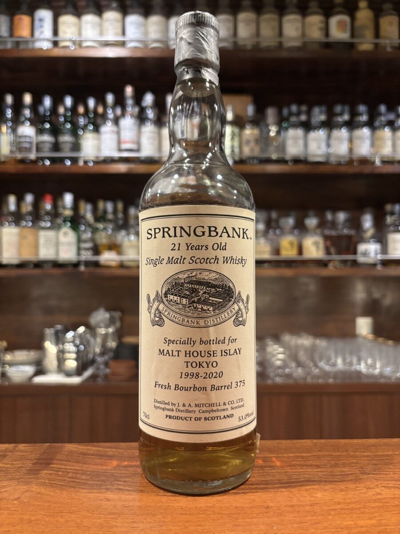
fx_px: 401
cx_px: 200
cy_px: 267
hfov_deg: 53.1
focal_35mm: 26
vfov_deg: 67.3
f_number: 1.6
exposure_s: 1/49
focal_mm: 5.96
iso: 500
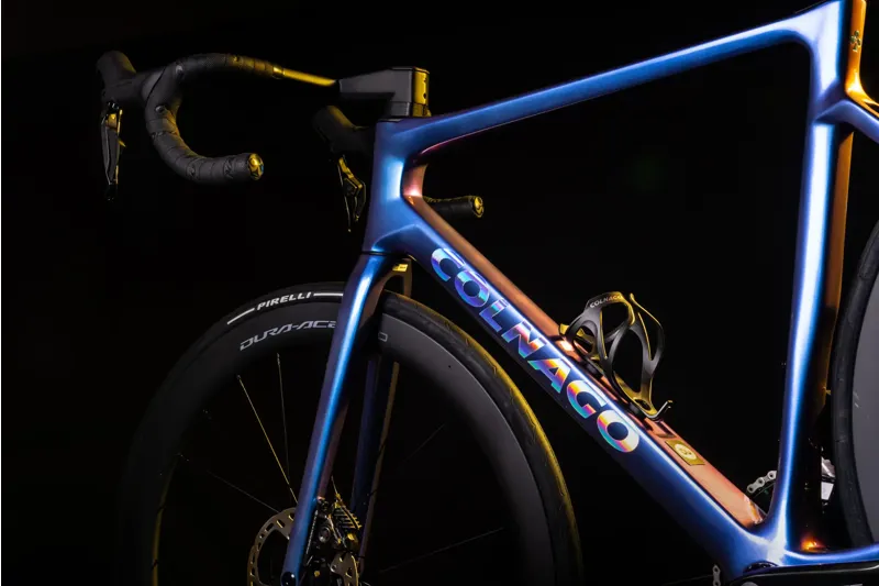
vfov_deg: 23.0
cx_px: 440
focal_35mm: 59
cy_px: 293
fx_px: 1440
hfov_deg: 33.9
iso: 100
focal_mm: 59
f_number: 18
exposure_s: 1/160
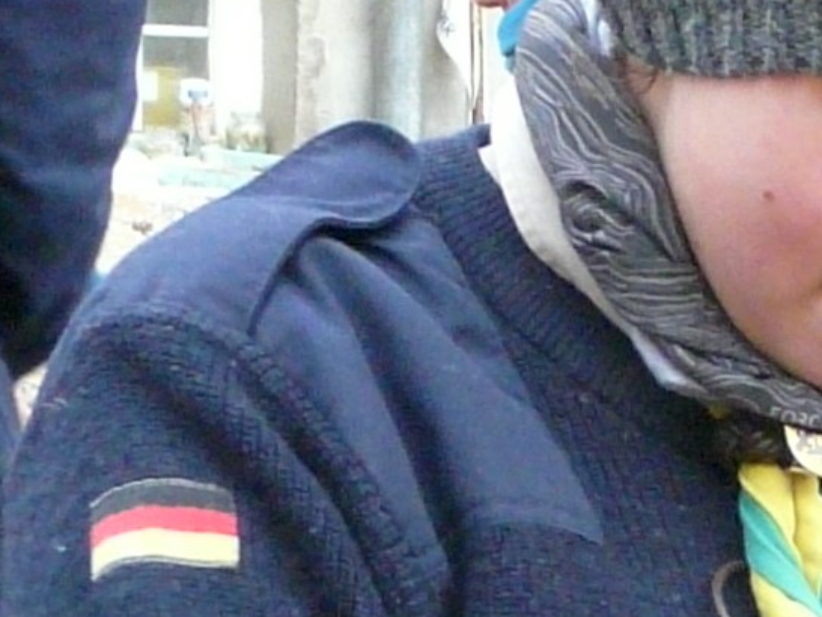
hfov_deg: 16.1
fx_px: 2756
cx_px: 1050
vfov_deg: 12.7
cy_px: 511
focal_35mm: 116
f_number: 2.8
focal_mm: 5.5
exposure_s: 1/160
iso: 320
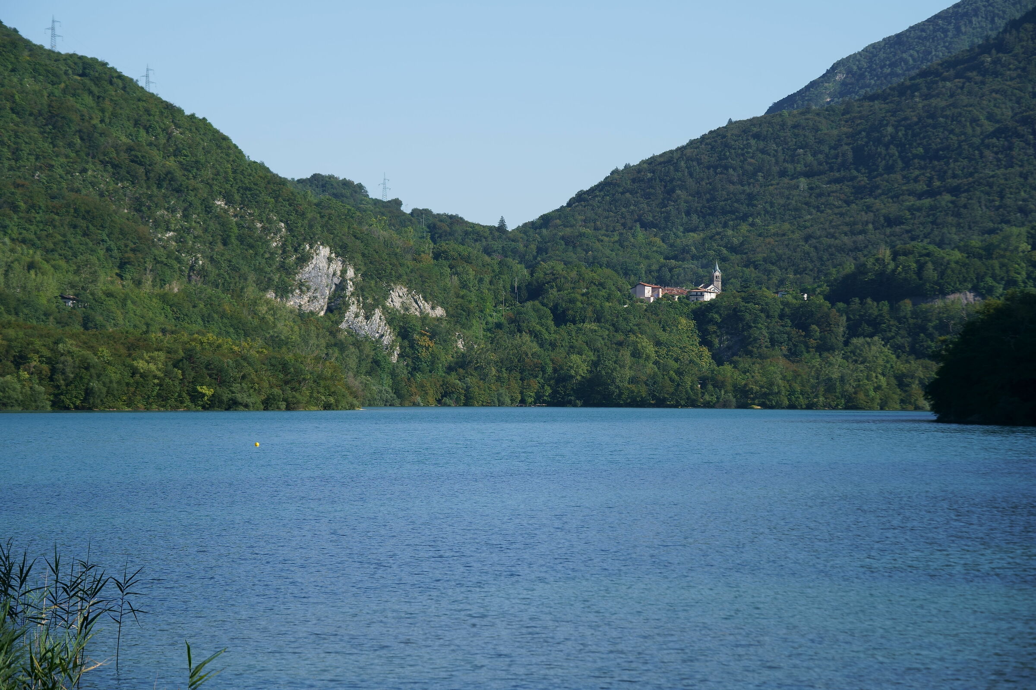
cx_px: 518
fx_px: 3021
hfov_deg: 19.5
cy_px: 345
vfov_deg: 13.0
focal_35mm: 105
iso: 100
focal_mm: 105
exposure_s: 1/320
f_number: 9
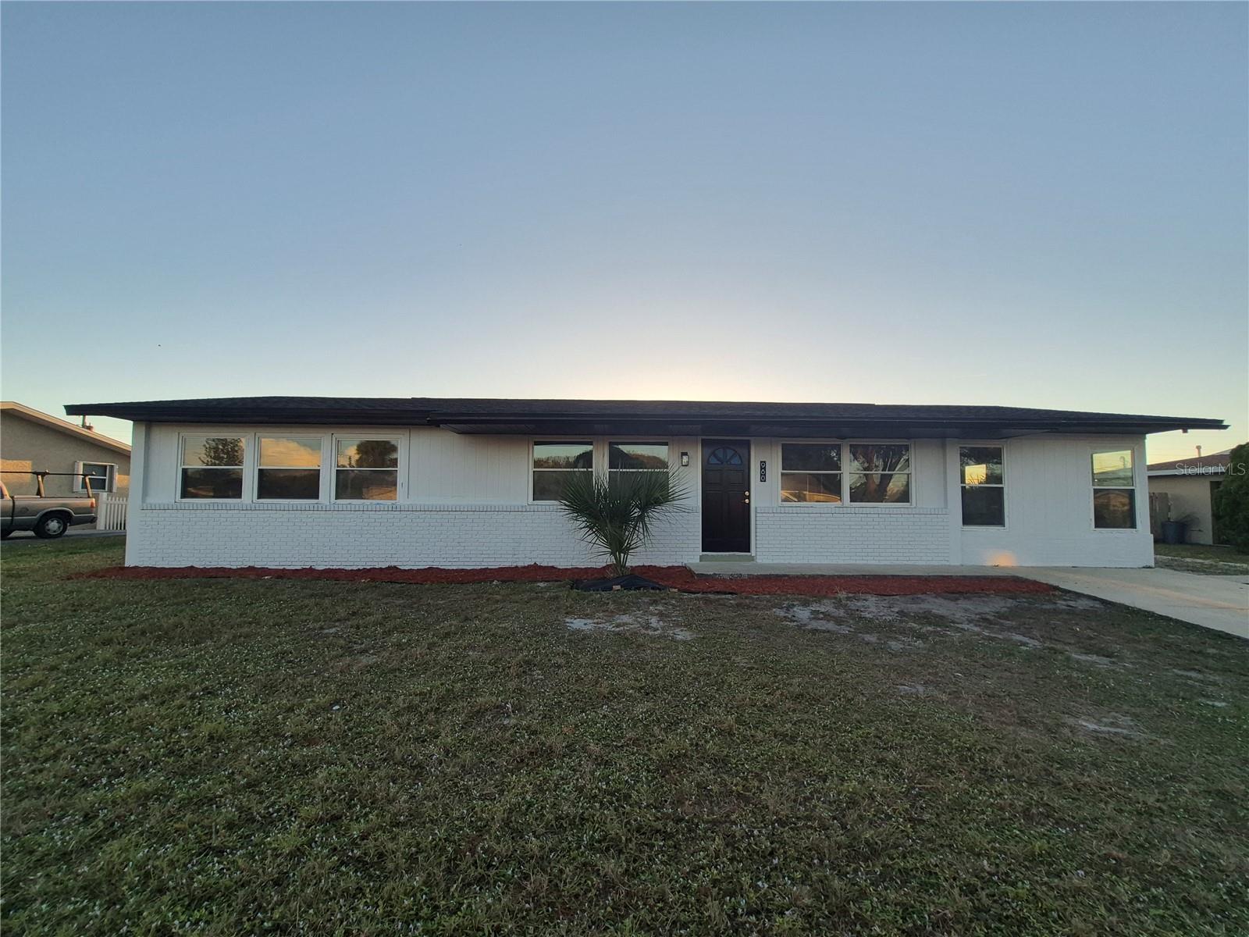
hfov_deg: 106.2
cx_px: 624
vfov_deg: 89.9
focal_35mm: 13
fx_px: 469
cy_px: 468
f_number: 2.2
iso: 50
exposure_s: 1/444
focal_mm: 1.74
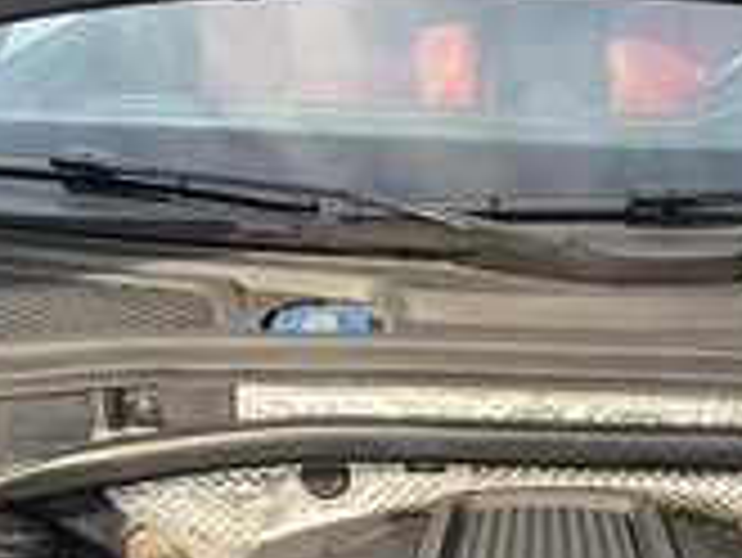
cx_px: 598
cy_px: 502
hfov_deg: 28.7
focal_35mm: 66
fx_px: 1416
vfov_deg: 21.8
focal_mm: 4.25
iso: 25
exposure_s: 1/410
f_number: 1.8
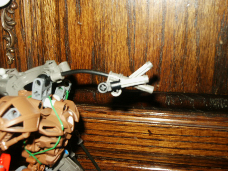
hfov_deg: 38.2
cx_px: 114
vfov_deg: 29.1
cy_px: 86
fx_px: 329
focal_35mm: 50
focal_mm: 10.32
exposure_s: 1/45
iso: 200
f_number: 8
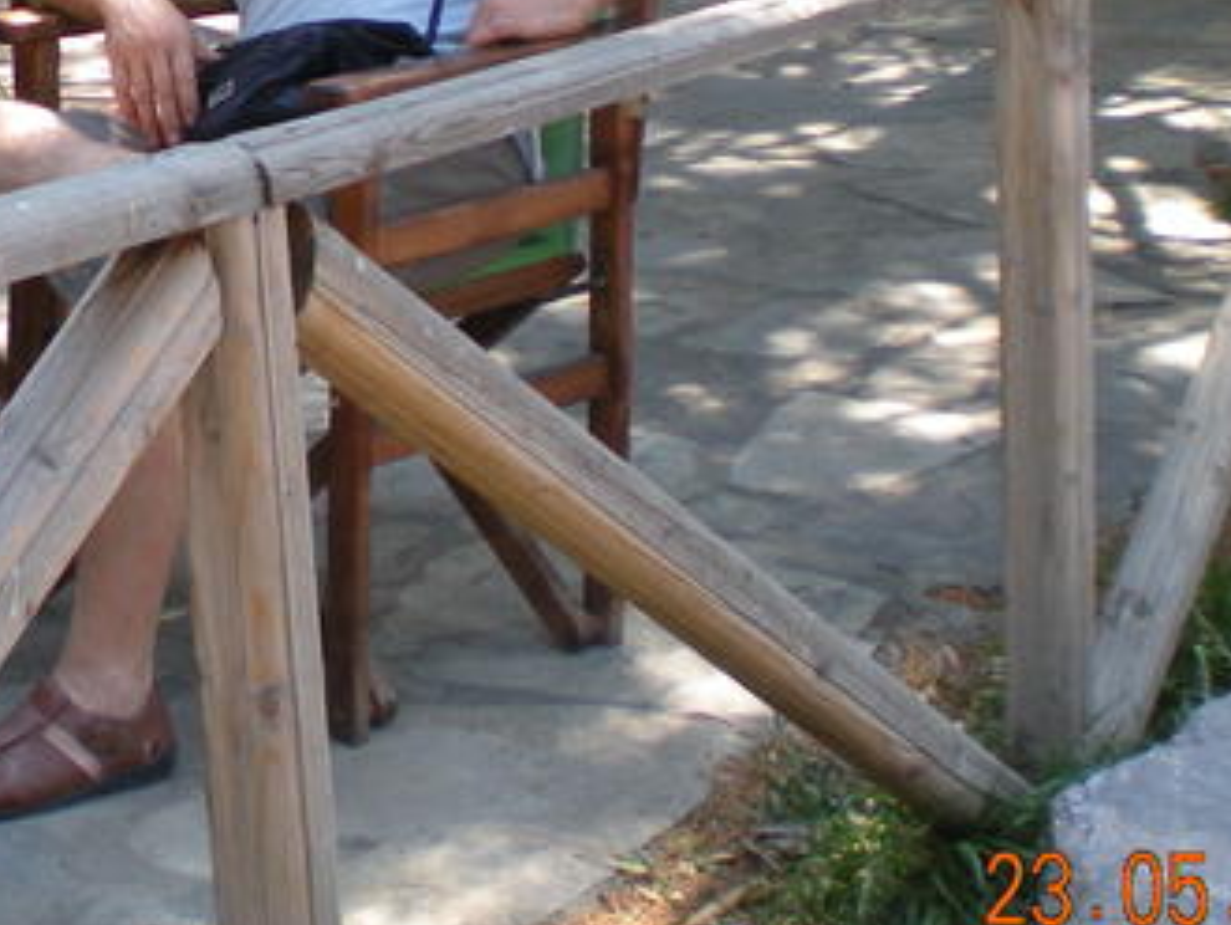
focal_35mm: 92
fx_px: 3274
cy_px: 4
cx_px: 131
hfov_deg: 20.9
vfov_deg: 15.8
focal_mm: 6.3
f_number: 3.1
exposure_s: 1/86.7
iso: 64
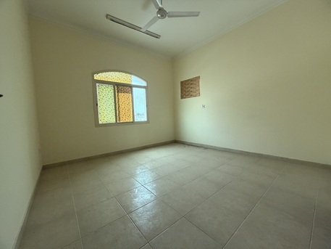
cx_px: 166
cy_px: 124
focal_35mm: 14
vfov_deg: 85.7
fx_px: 134
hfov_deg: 102.0
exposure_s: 1/121
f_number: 2.2
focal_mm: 2.22
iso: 320
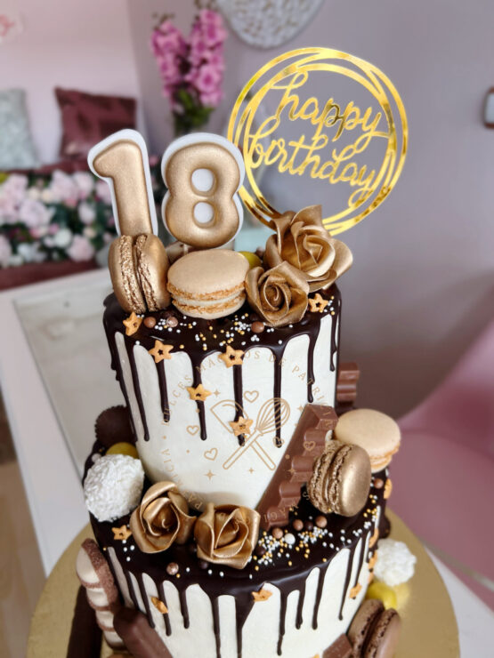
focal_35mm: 26
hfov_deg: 53.1
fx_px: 495
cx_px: 247
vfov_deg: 67.3
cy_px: 329
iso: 32
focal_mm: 5.7
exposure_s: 1/121
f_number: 1.5
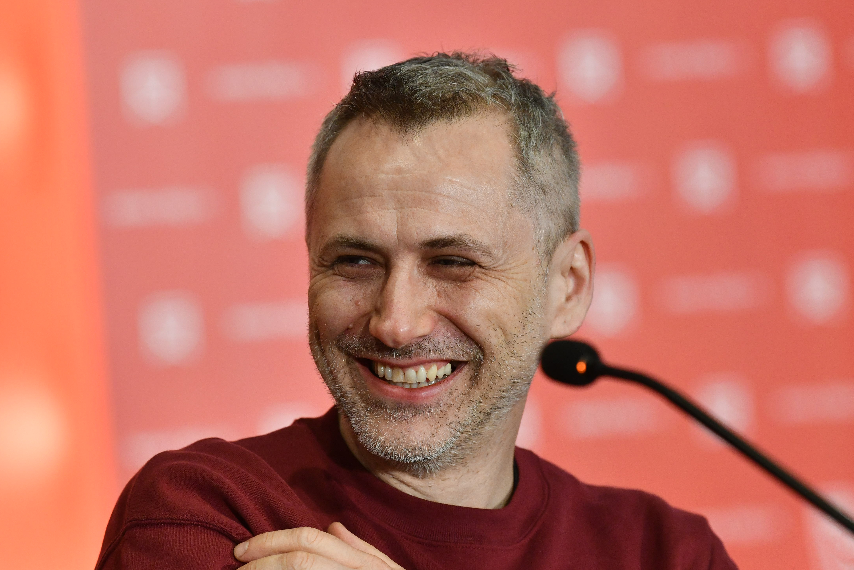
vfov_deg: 6.9
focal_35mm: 200
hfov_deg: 10.3
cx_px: 427
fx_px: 4744
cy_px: 285
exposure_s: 1/320
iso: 2000
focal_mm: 200
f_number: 4
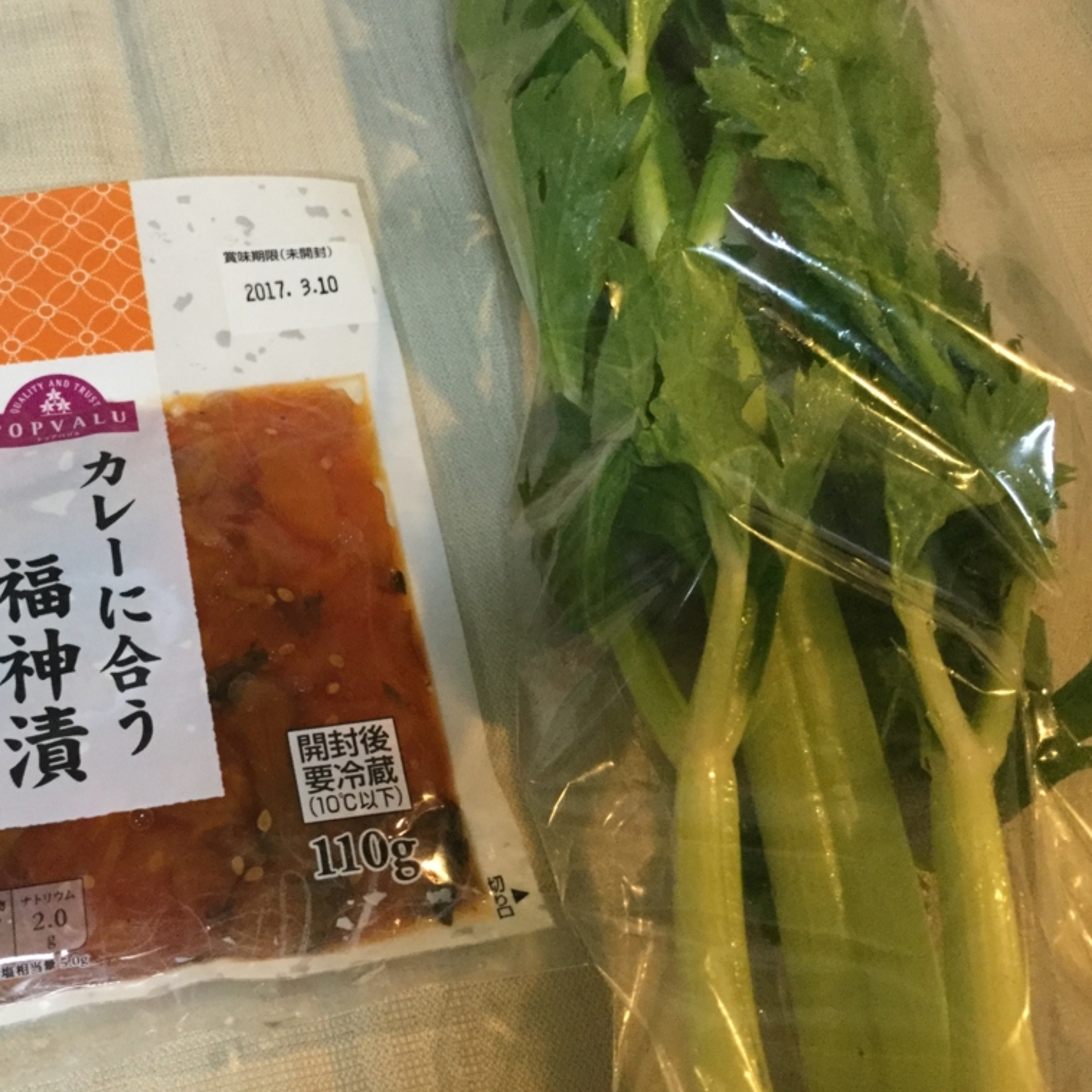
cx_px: 370
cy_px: 545
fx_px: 1321
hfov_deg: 44.3
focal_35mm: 37
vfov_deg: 44.9
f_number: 2.4
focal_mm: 3.3
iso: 200
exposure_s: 1/20
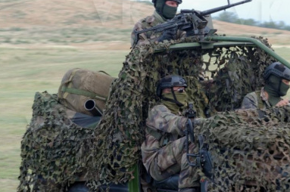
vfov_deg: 5.8
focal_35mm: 235
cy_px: 151
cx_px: 257
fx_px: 1890
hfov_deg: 8.7
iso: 400
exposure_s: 1/100
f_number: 8
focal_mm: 75
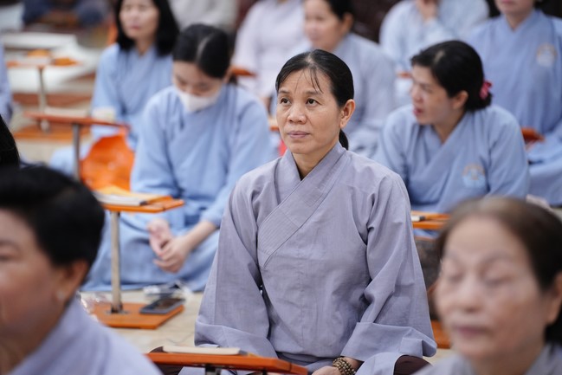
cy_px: 188
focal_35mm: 132
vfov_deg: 10.4
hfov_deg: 15.5
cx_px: 281
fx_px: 2061
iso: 2500
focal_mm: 132
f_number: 2.8
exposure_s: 1/80
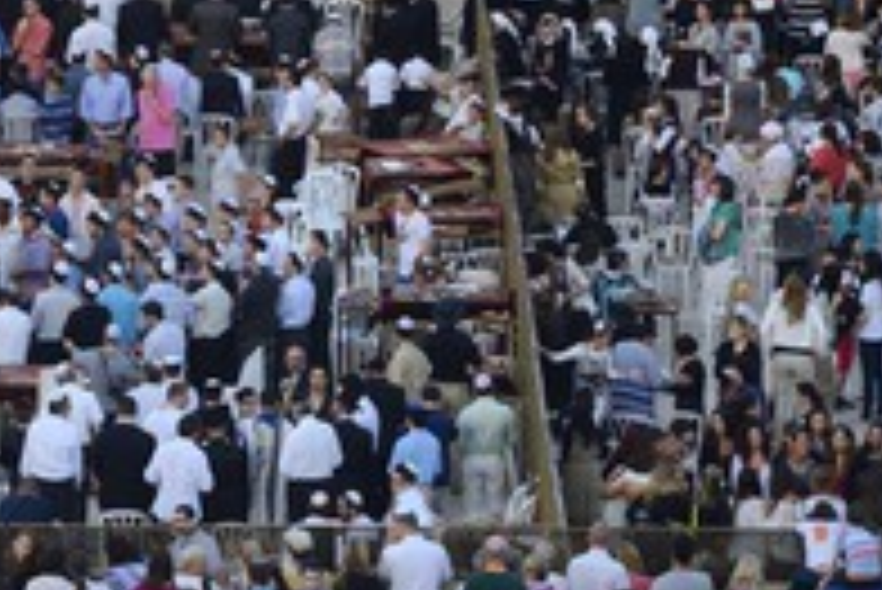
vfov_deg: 3.2
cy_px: 95
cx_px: 153
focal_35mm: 428
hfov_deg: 4.8
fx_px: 10493
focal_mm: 200
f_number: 6.3
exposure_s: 1/160
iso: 800
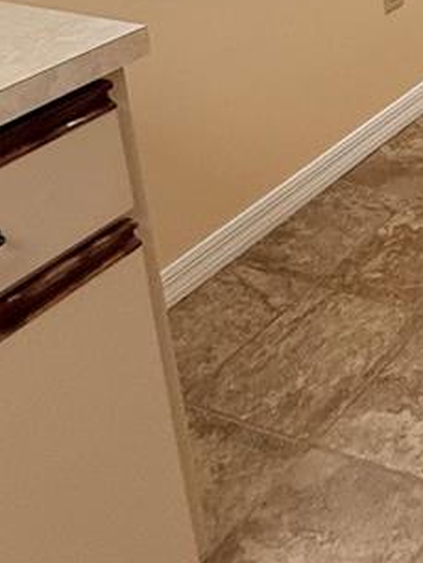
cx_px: 802
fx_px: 895
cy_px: -185
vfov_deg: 28.2
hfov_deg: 18.9
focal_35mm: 55
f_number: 2.2
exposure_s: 1/120
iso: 200
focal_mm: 2.22
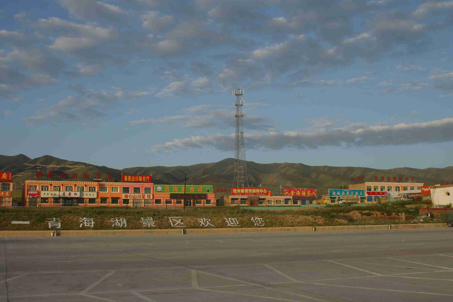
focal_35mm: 42
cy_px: 151
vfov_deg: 31.9
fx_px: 529
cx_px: 226
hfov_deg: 46.4
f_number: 6.7
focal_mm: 28
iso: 200
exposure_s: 1/350
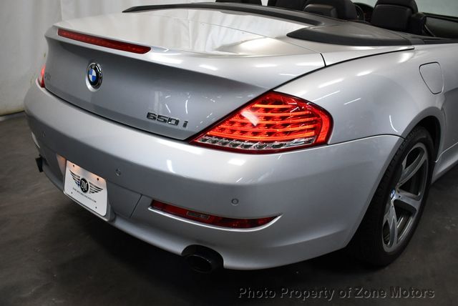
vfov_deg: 36.9
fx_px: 458
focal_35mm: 36
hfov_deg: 53.1
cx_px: 229
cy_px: 153
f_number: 3.5
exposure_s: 1/250
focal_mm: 18
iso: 720
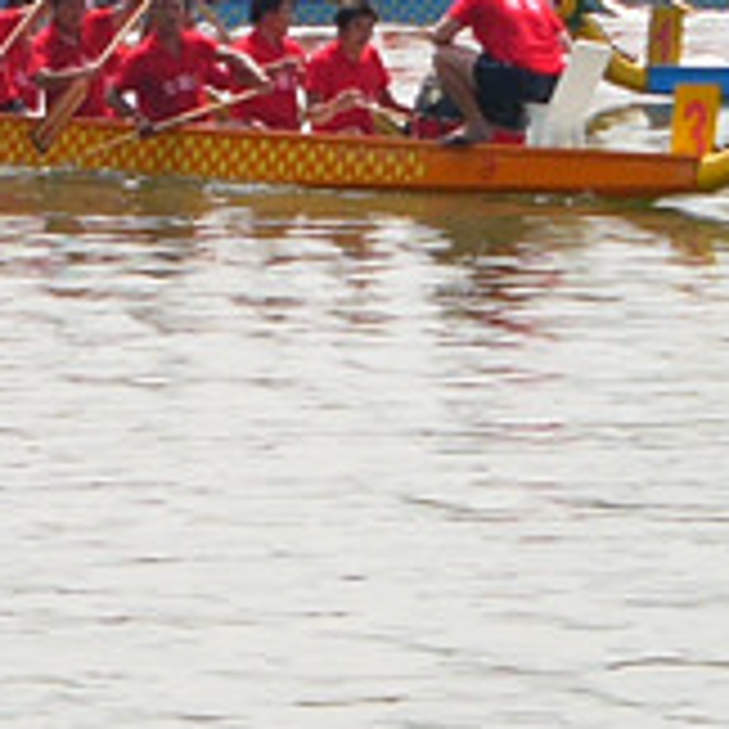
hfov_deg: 4.8
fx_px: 8720
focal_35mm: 366
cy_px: 83
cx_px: -58
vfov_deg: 4.8
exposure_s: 1/400
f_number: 4
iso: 50
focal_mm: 14
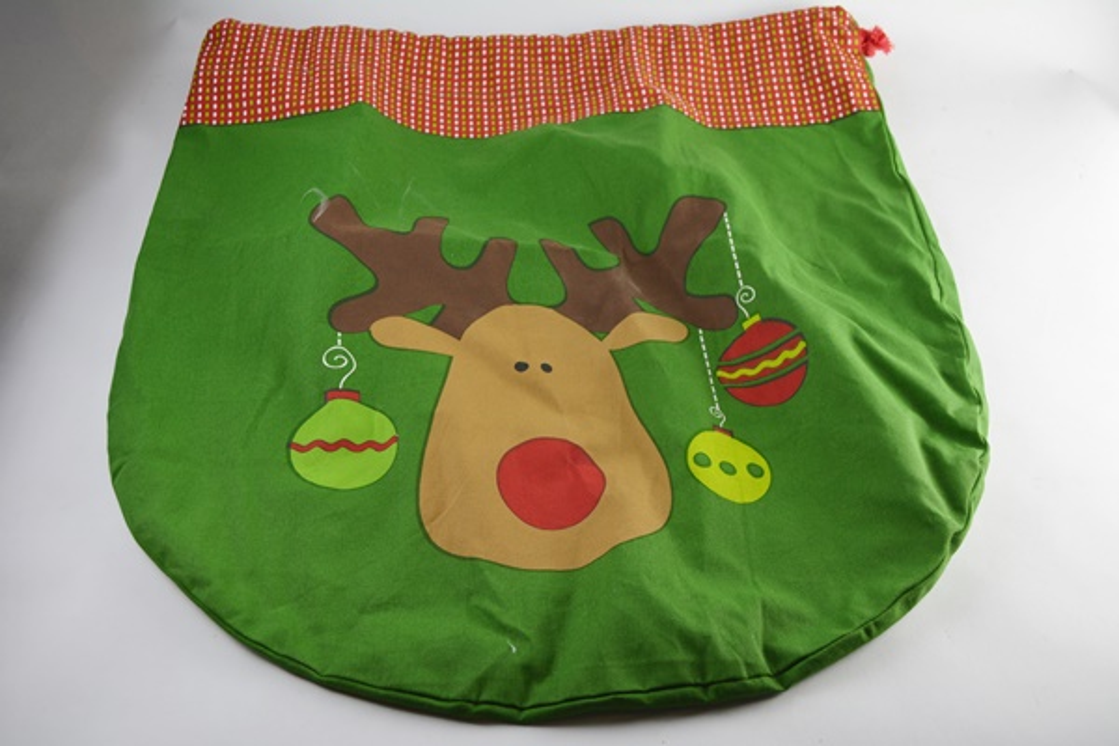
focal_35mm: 39
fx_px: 1212
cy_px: 373
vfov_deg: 34.2
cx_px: 560
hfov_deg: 49.6
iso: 400
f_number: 5.6
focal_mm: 26
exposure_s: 1/125
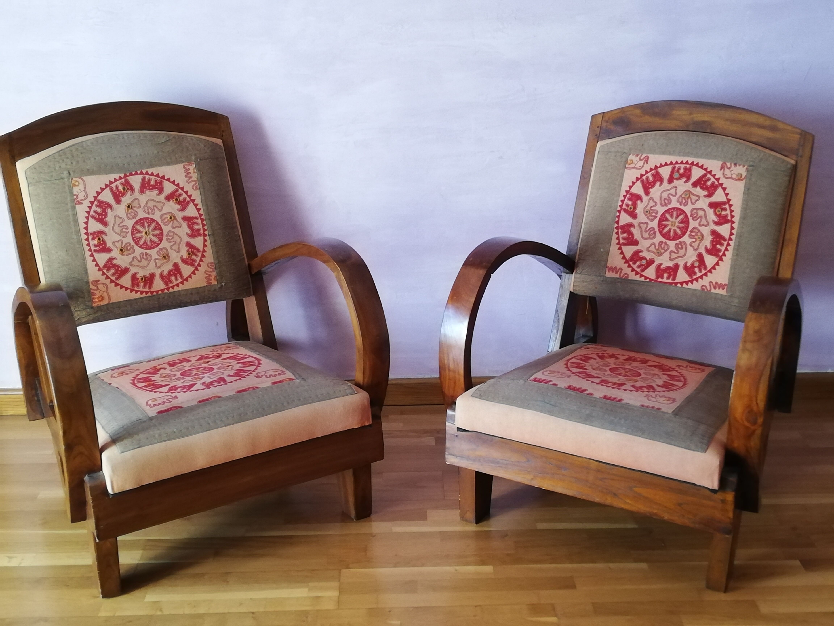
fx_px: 1084
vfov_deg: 32.2
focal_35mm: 45
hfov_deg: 42.1
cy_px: 313
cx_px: 417
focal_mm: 3.81
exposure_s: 1/25
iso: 320
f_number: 2.2
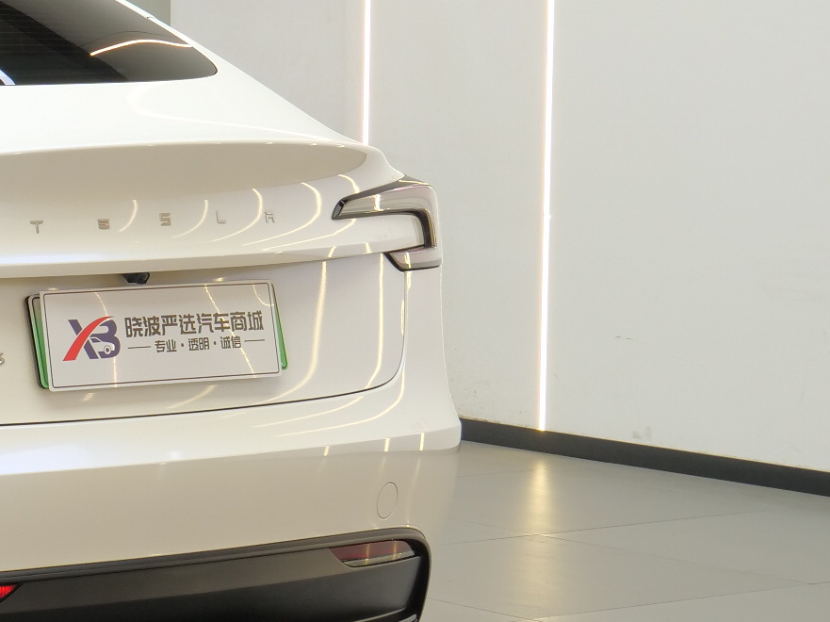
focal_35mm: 149
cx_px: -353
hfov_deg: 12.7
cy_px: 309
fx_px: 3571
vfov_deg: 10.0
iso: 320
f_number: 5.6
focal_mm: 25
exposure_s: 1/15
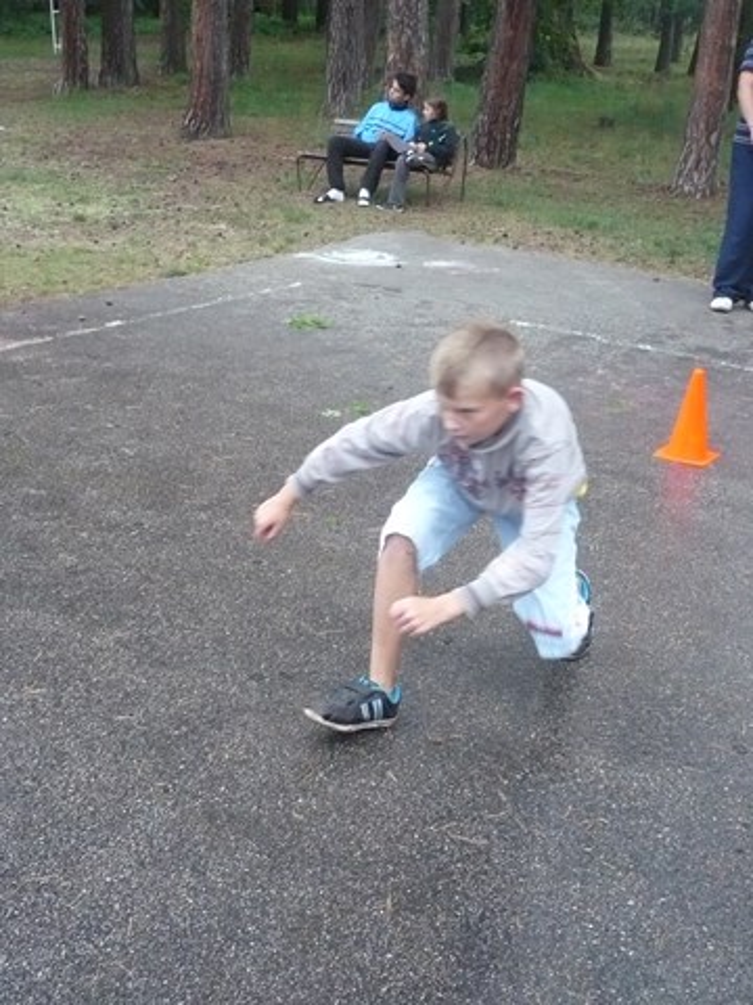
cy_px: 502
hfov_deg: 33.6
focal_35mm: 43
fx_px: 1247
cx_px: 376
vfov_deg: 43.9
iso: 400
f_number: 2.8
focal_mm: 5.8
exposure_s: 1/80
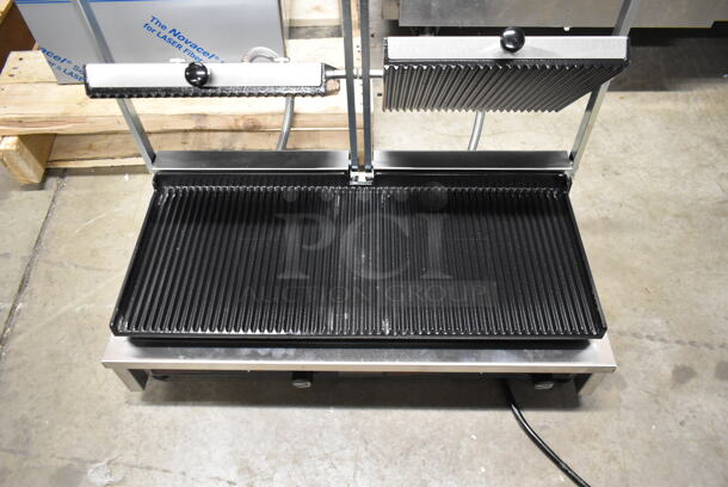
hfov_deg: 67.3
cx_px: 364
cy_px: 244
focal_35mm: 27
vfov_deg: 48.0
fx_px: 547
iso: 2800
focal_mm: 18
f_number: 3.5
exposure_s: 1/30
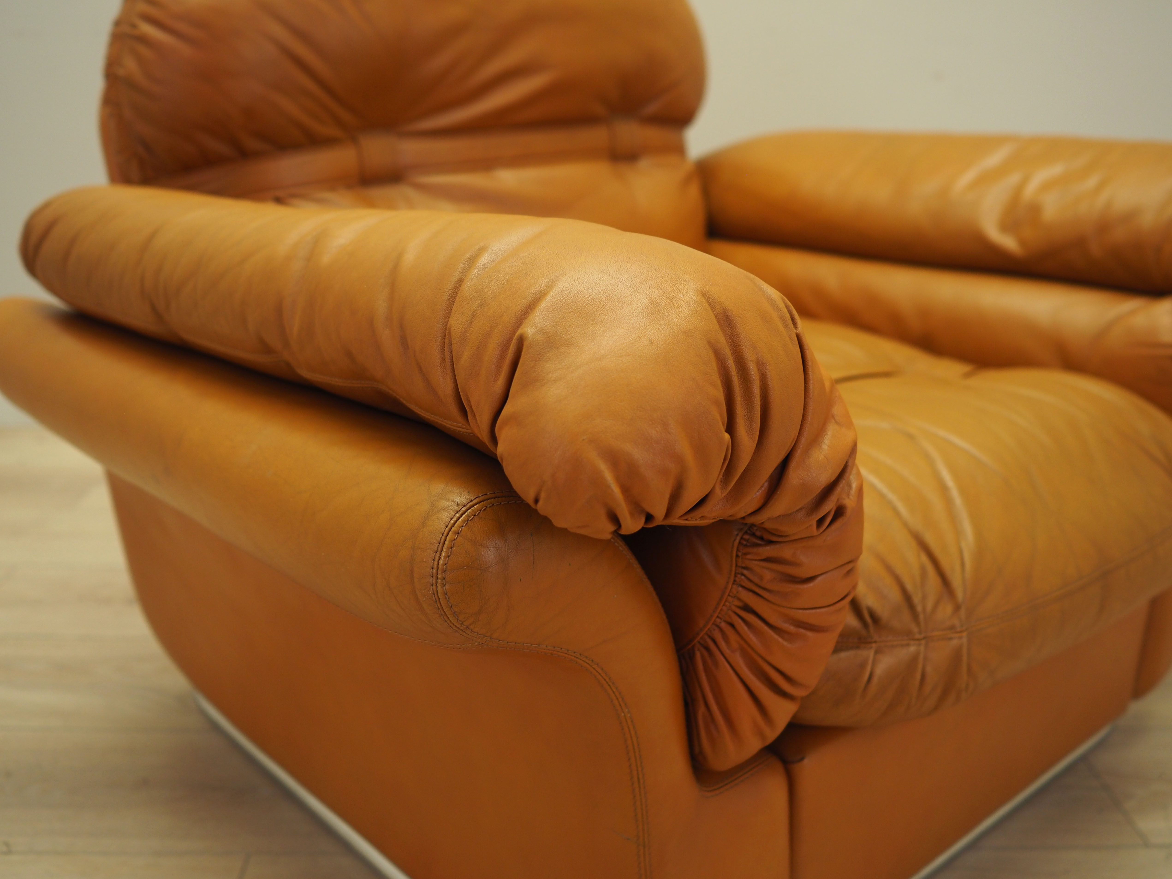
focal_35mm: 34
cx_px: 586
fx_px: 1151
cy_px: 440
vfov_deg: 41.8
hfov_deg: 54.0
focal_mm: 17
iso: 320
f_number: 2.2
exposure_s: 1/40
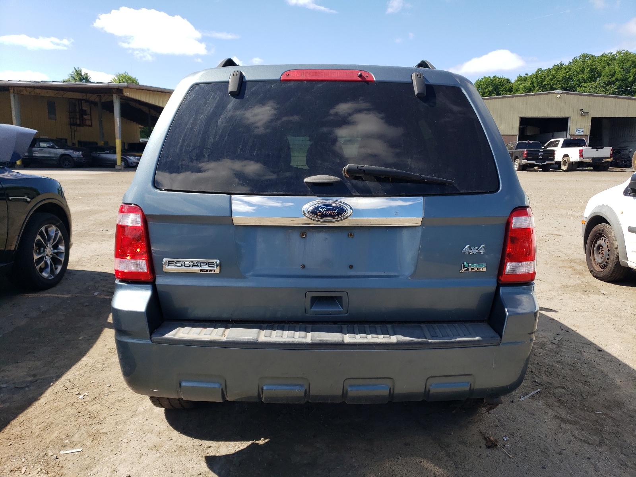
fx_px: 478
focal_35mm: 26
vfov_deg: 53.1
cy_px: 238
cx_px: 318
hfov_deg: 67.3
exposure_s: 1/1667
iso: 50
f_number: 1.5
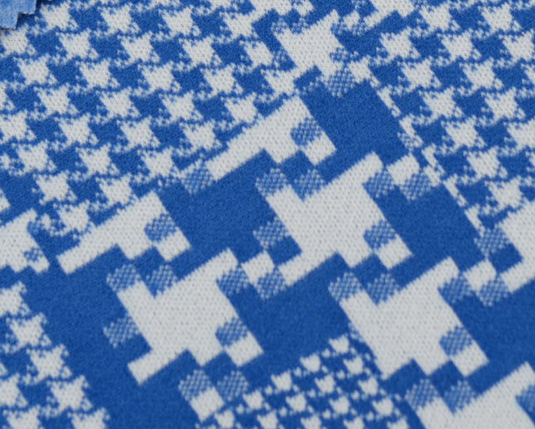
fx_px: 2724
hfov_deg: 11.2
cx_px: 330
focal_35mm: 172
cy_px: -168
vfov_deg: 8.8
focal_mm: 50
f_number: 3.5
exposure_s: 1/160
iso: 100
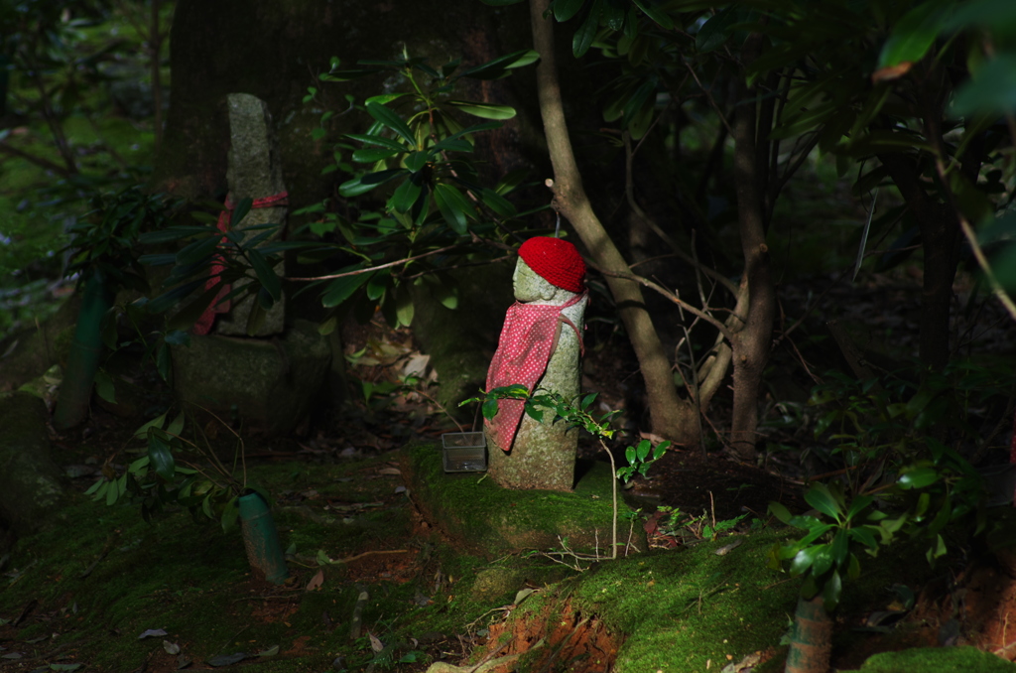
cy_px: 336
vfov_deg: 3.0
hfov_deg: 4.6
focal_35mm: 450
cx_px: 508
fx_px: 12672
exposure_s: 1/20
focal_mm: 300
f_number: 6.3
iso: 100
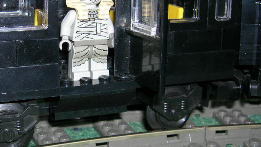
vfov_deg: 19.1
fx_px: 436
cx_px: 80
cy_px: 63
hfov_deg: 32.9
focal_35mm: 63
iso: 50
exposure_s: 1/60.1
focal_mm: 5.7
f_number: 2.9
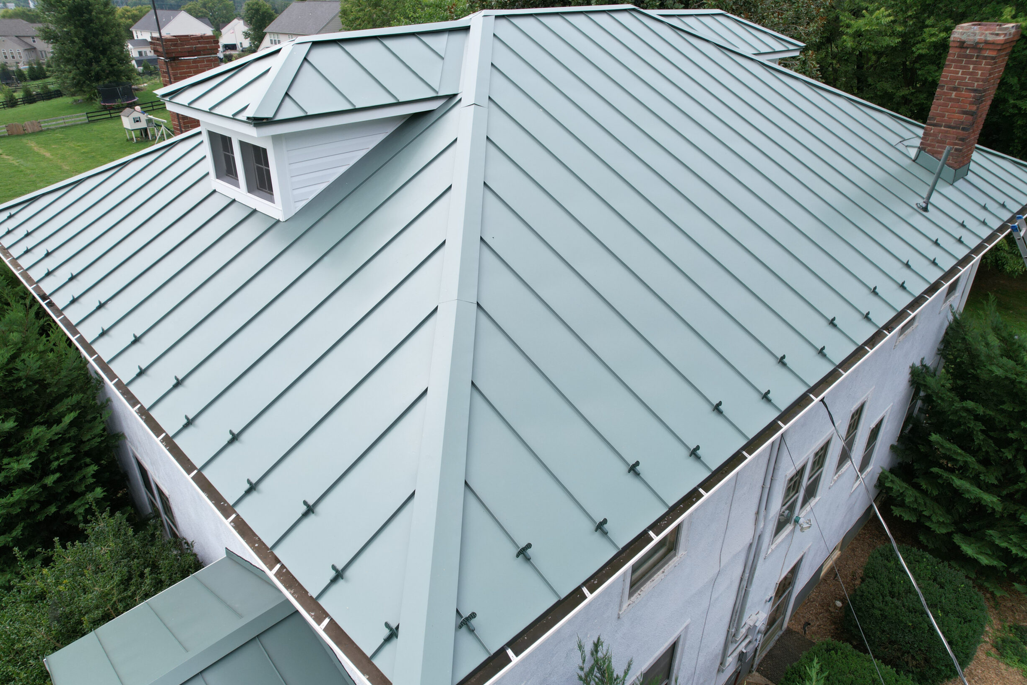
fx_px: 656
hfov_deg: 76.1
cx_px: 496
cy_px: 333
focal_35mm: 23
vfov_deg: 55.1
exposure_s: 1/1000
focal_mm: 8.38
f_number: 2.8
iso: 100
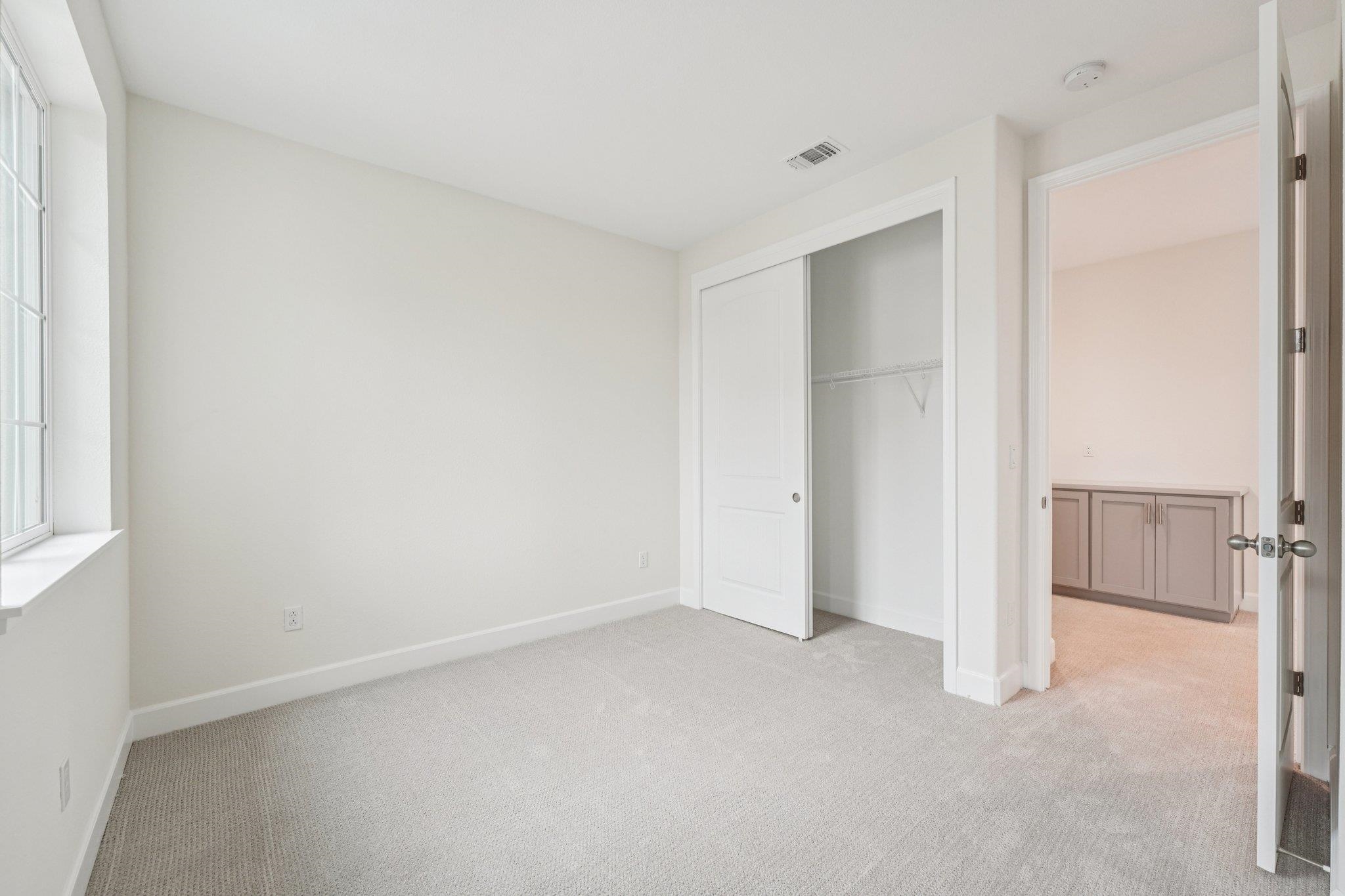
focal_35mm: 14
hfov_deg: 104.3
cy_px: 448
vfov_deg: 81.2
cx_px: 672
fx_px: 523
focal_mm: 14
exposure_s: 1/40
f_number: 8
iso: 800
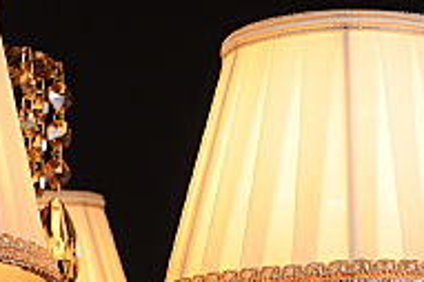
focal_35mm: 226
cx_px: 371
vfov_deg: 6.0
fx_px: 2659
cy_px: 369
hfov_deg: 9.1
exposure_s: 1/30
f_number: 10
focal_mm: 48
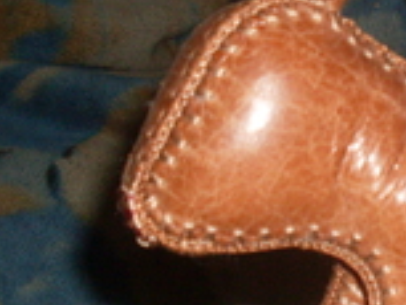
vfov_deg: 13.2
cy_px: 130
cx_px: 403
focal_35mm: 112
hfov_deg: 17.2
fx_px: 1315
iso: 100
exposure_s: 1/45
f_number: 2.8
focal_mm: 6.3
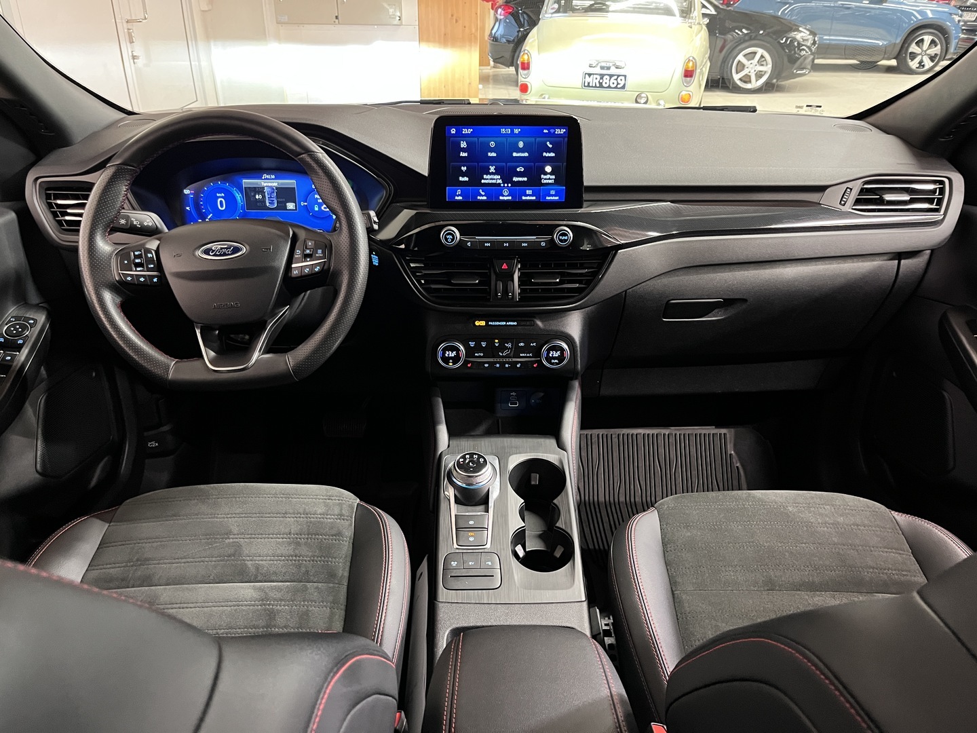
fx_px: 734
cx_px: 488
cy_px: 366
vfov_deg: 53.1
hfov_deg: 67.3
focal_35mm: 26
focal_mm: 5.1
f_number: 1.6
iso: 640
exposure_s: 1/28
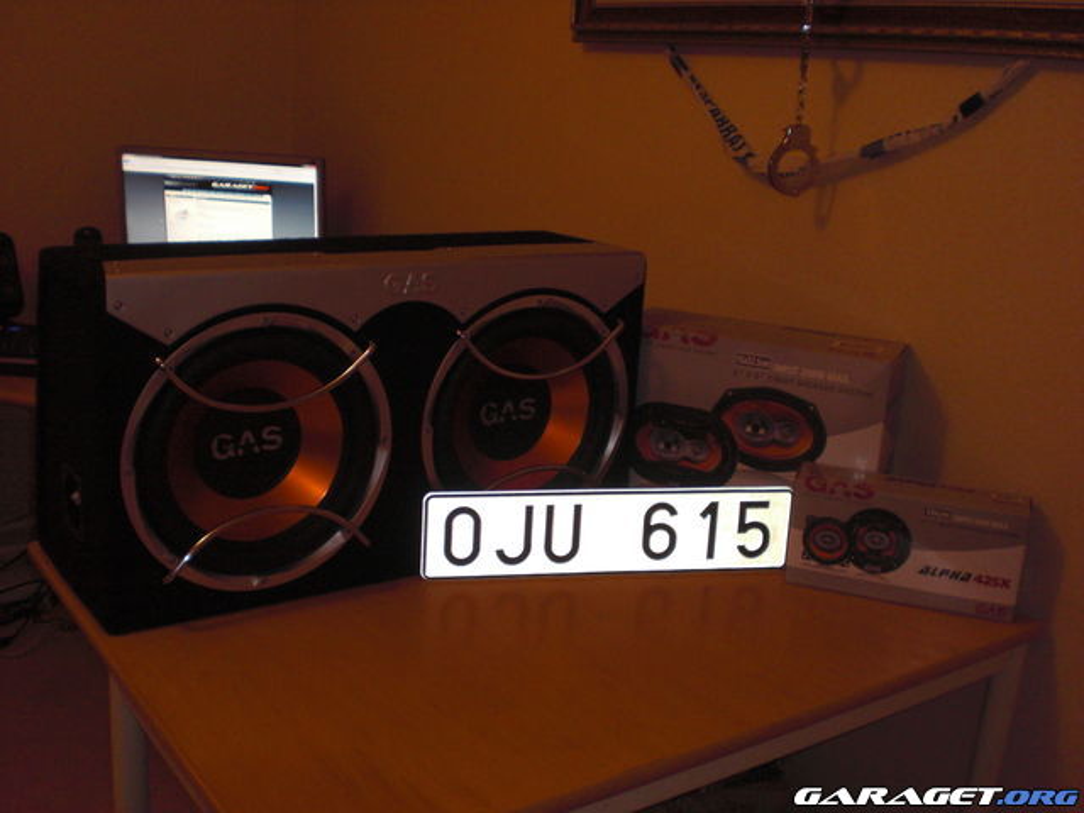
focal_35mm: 38
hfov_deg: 49.0
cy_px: 406
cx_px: 542
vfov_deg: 37.7
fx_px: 1190
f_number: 3.1
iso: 200
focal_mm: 6.3
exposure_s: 1/30
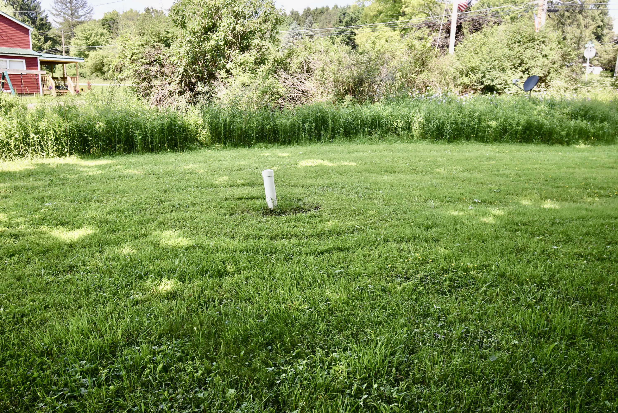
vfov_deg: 43.7
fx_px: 515
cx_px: 309
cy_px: 206
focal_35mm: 30
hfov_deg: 61.9
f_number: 5.6
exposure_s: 1/250
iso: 220
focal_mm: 20
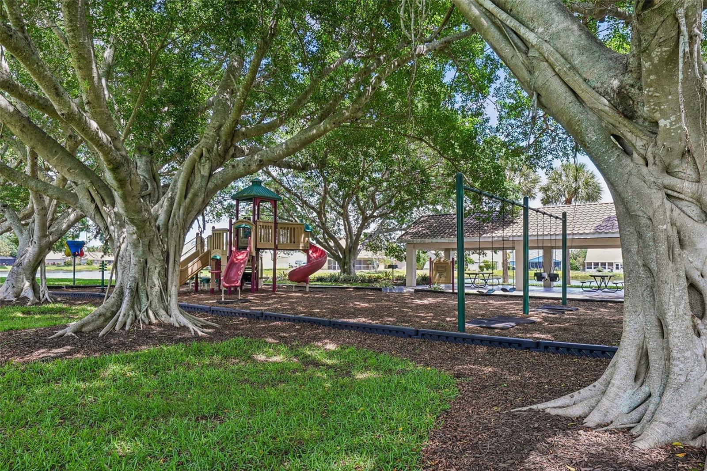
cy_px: 236
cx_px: 354
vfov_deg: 59.5
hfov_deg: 81.2
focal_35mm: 21
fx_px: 412
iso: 50
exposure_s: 1/25
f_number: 8
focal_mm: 14
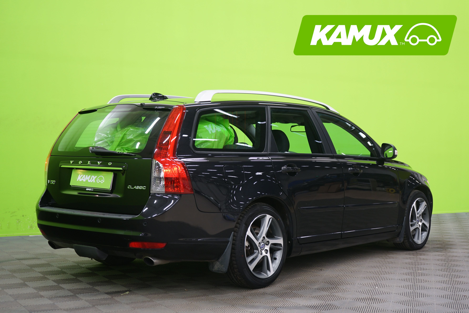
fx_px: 664
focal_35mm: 51
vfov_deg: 26.5
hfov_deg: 38.9
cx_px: 234
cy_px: 156
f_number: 4.5
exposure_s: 1/5
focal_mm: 51
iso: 400
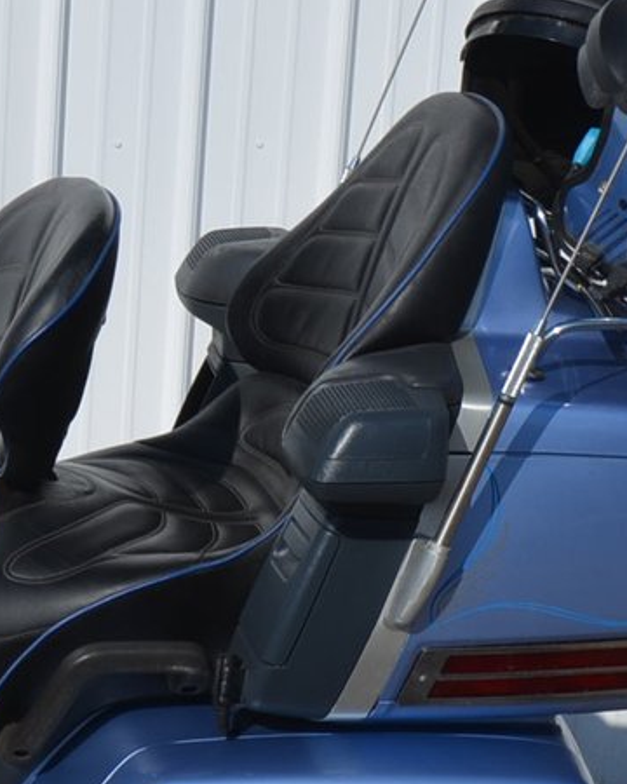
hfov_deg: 13.5
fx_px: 2482
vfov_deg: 17.9
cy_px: 508
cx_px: -343
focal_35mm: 107
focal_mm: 20
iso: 100
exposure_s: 1/400
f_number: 10
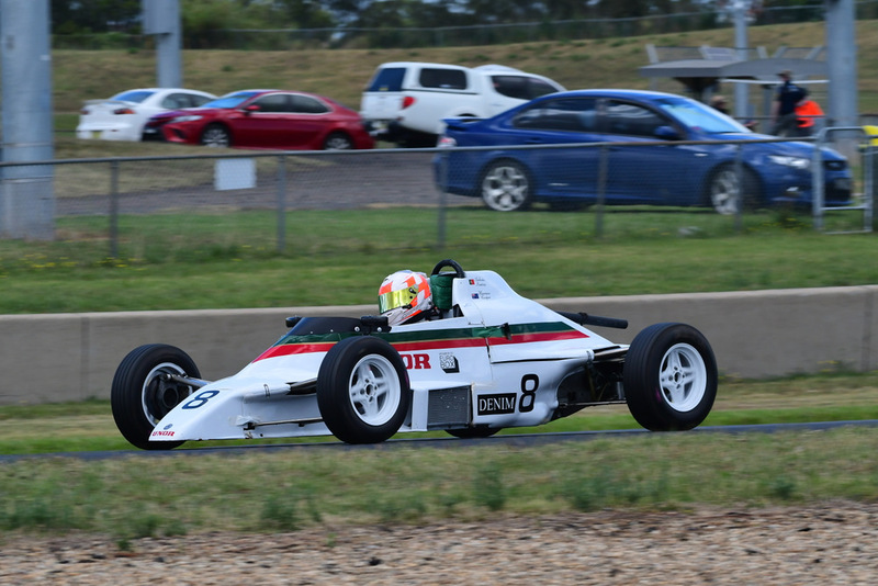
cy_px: 293
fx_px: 7319
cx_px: 439
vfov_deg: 4.6
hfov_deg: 6.9
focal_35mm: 300
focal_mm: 200
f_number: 11
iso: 640
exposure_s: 1/640
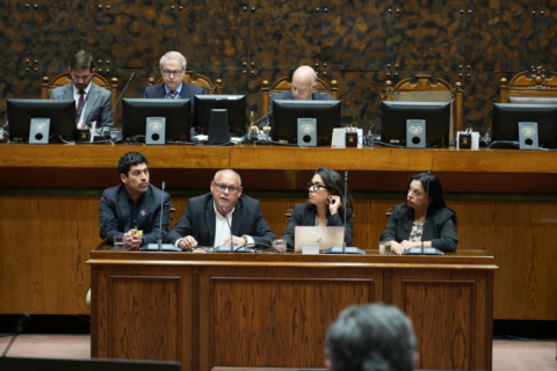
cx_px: 278
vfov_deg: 13.0
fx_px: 1624
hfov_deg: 19.5
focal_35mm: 105
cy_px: 186
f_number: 4
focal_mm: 105
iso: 800
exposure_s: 1/100
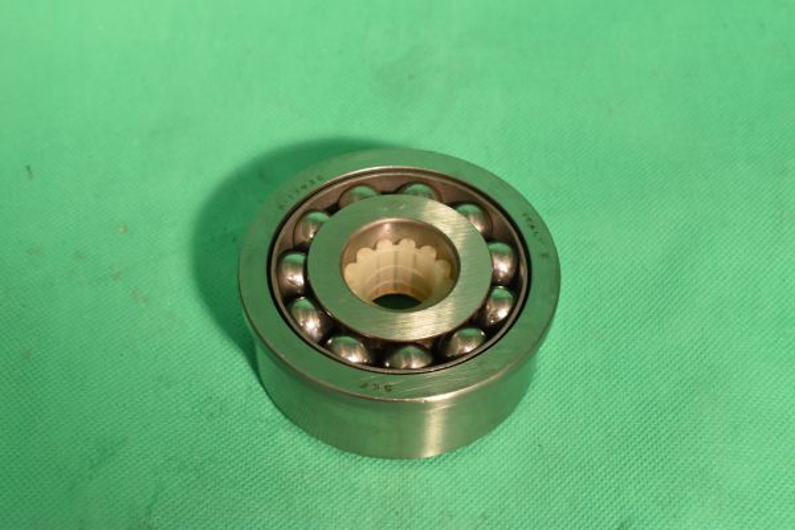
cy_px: 265
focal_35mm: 68
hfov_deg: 29.9
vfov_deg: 20.2
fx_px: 1491
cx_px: 398
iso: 1400
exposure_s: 1/80
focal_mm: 45
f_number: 10
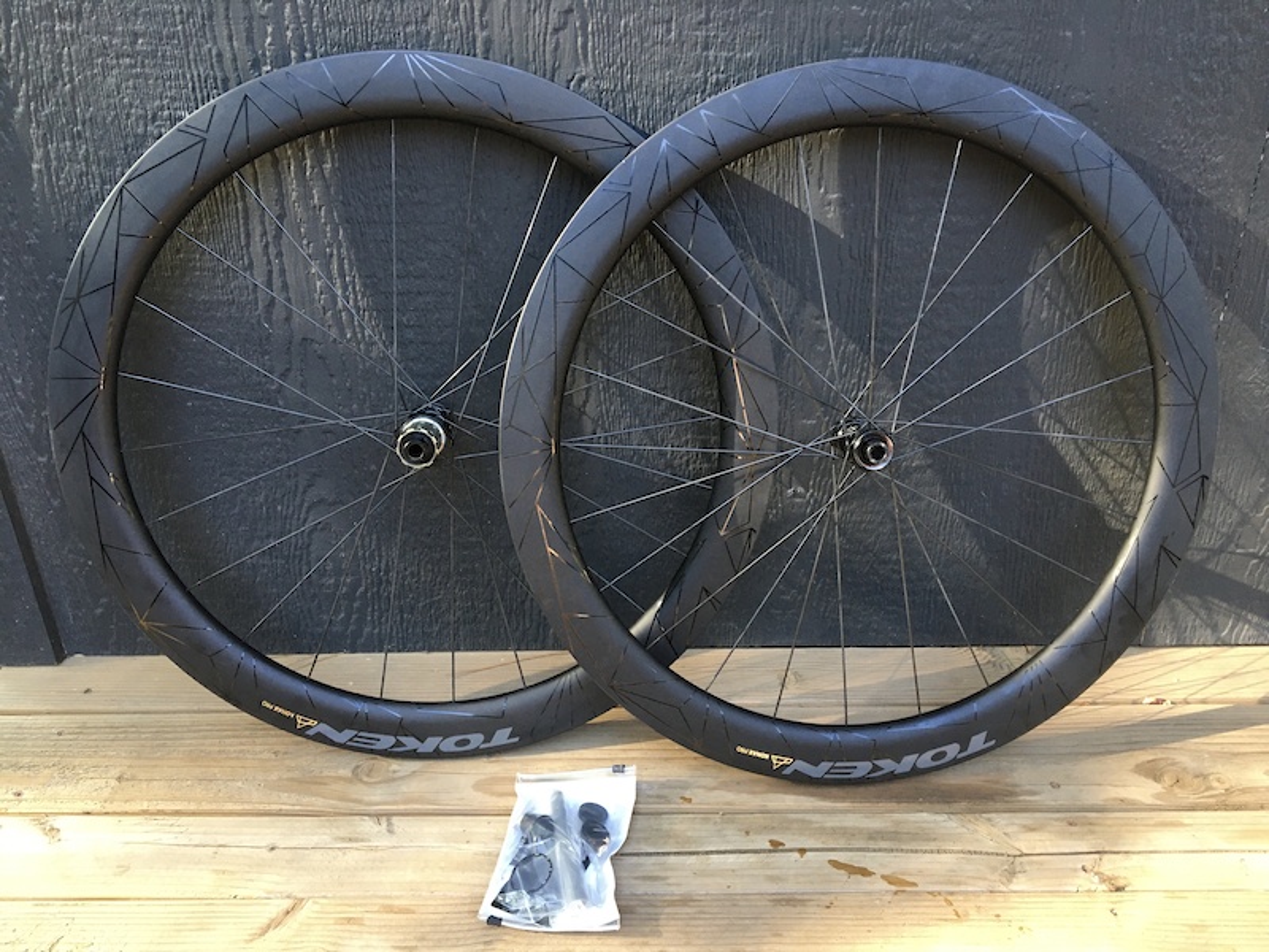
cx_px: 634
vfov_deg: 48.2
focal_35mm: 29
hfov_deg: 61.7
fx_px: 1063
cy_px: 476
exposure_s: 1/30
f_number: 2.2
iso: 40
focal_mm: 4.15
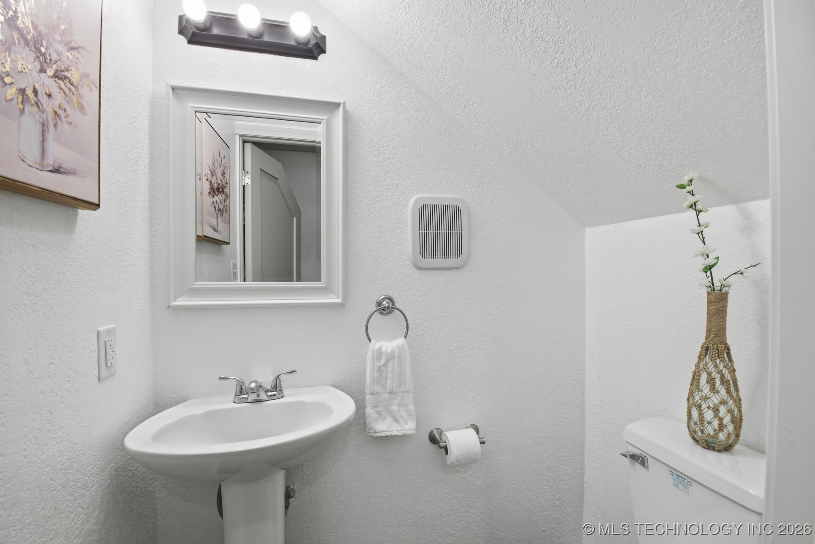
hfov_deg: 100.4
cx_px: 408
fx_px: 340
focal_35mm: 15
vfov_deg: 77.3
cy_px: 272
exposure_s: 1/80
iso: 250
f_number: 13
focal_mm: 10
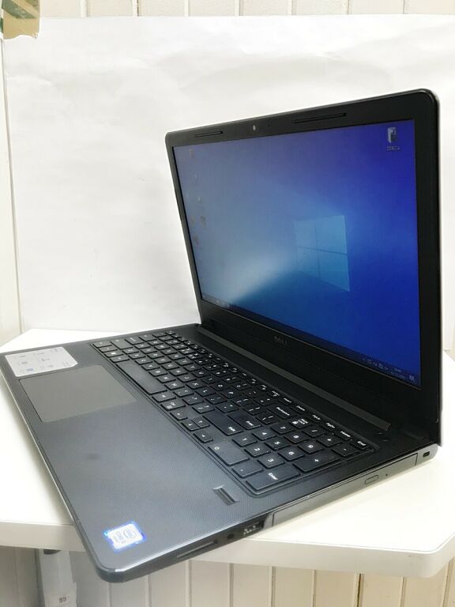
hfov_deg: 49.7
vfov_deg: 63.4
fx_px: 491
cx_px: 228
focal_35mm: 28
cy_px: 304
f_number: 1.8
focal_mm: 3.99
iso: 32
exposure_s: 1/33
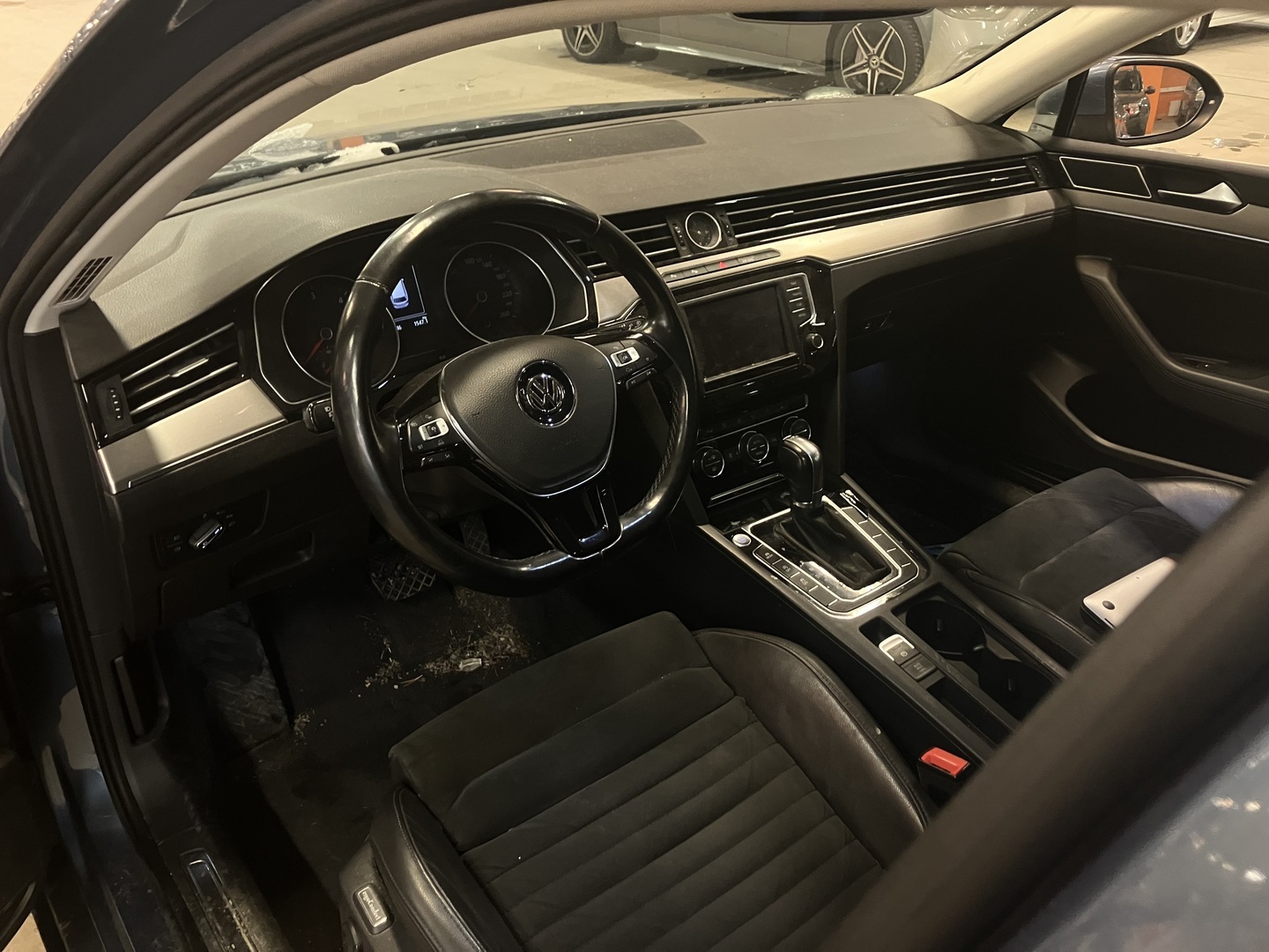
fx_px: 1026
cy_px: 476
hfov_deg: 63.4
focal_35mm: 28
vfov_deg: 49.7
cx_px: 634
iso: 320
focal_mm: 3.99
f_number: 1.8
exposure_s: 1/25
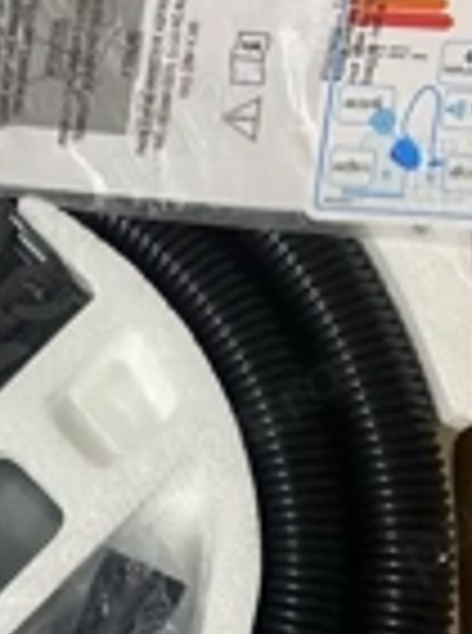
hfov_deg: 18.9
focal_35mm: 74
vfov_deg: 25.9
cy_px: 522
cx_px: -63
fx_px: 1352
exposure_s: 1/50
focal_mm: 4.25
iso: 400
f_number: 1.8
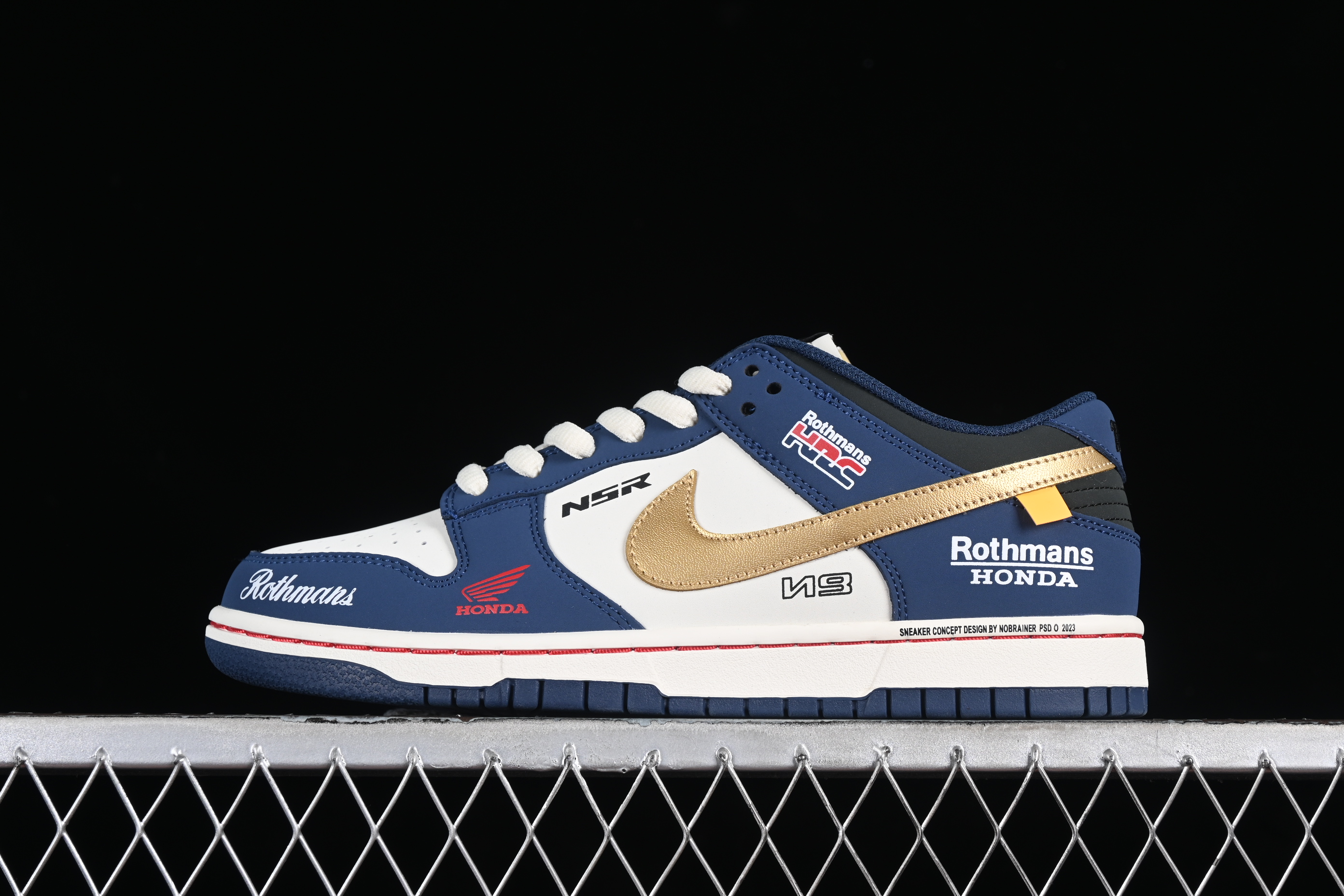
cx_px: 672
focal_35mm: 75
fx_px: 2800
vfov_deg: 18.2
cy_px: 448
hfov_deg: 27.0
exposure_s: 1/80
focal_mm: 50
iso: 160
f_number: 7.1
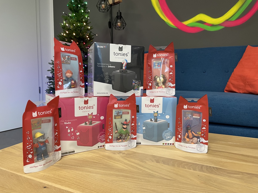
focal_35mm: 26
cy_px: 96
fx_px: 194
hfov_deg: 67.3
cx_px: 129
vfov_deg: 53.1
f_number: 1.6
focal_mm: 4.2
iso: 125
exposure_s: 1/50
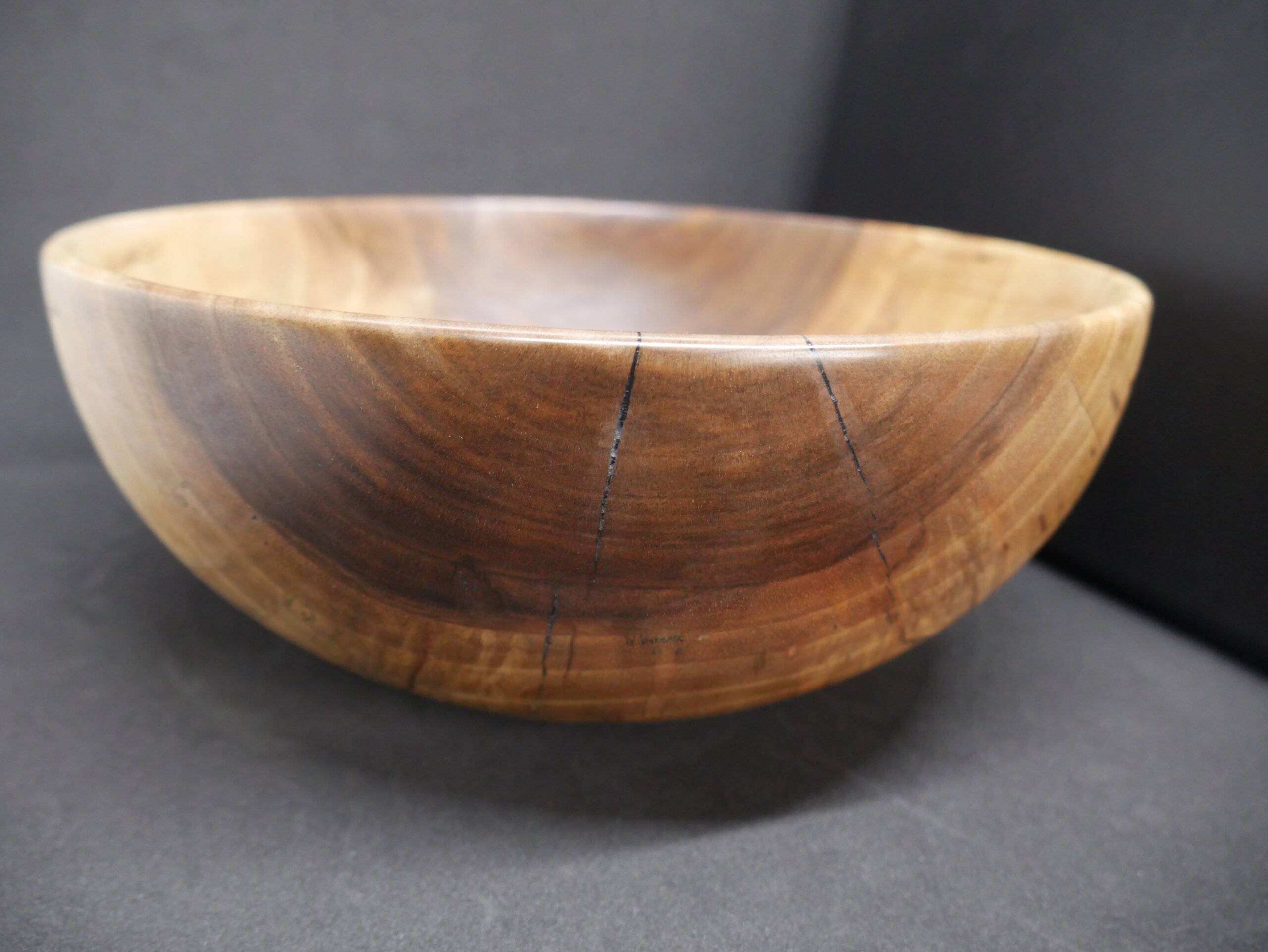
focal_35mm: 28
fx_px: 1026
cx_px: 634
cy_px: 476
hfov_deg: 63.4
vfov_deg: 49.8
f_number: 4
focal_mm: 14
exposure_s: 1/60
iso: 1600
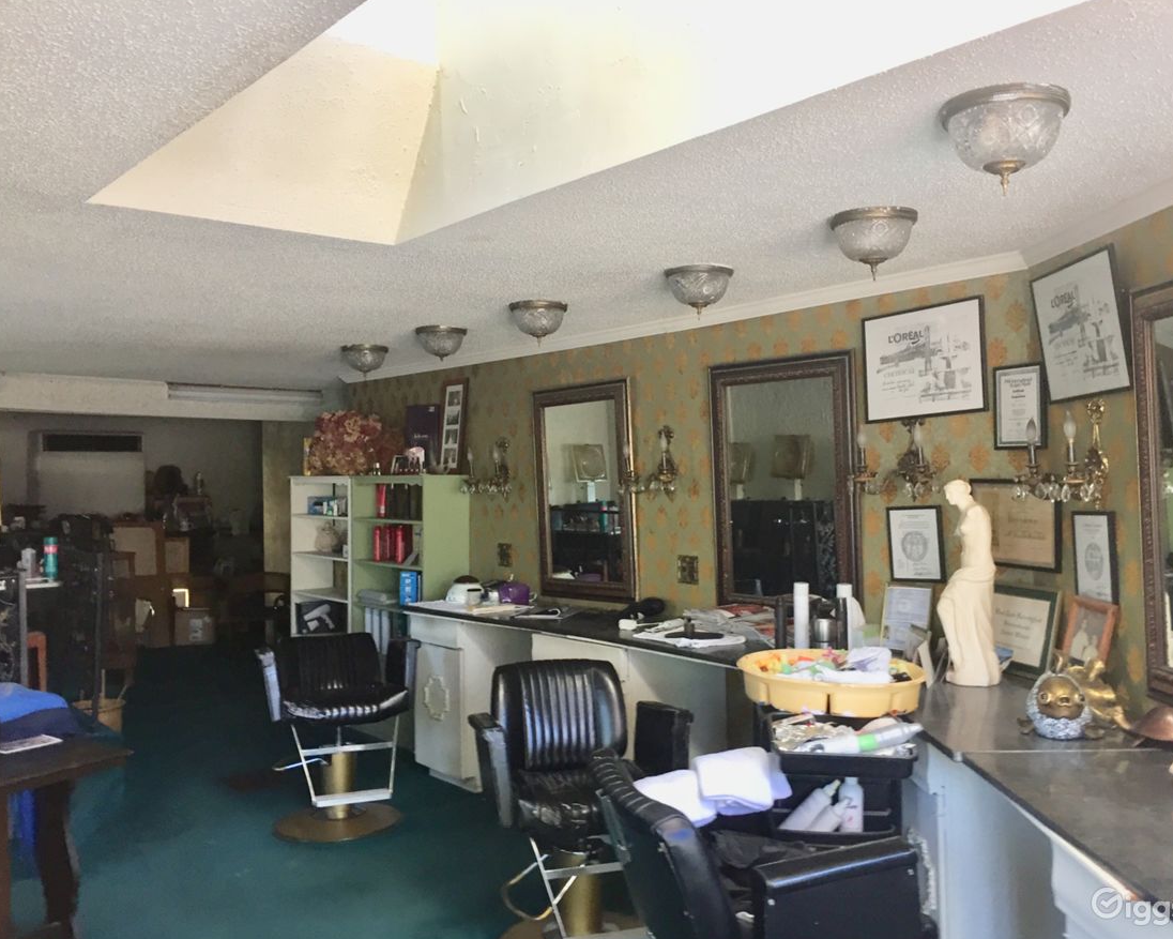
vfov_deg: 47.1
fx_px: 1076
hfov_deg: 57.1
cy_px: 471
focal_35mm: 31
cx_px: 614
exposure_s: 1/30
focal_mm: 4.15
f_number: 2.2
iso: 80
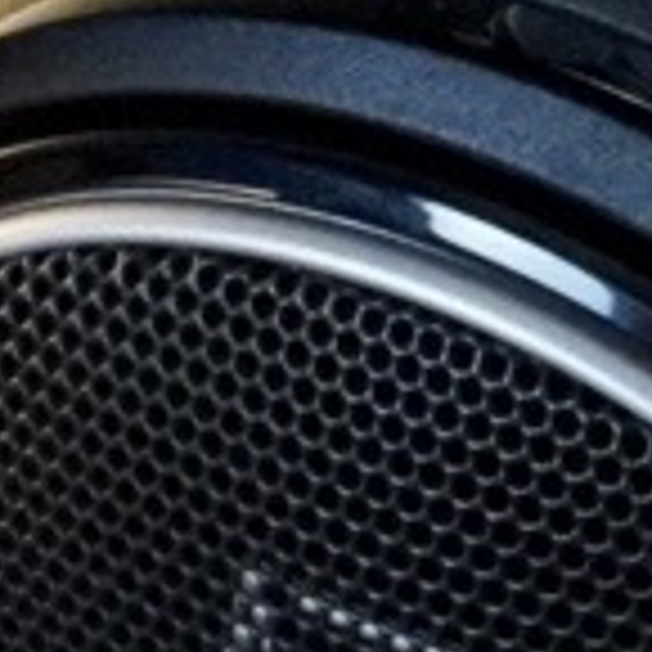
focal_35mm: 342
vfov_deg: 5.1
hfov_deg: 5.1
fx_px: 7288
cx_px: -31
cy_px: 454
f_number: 4.5
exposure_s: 1/160
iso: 5000
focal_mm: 24
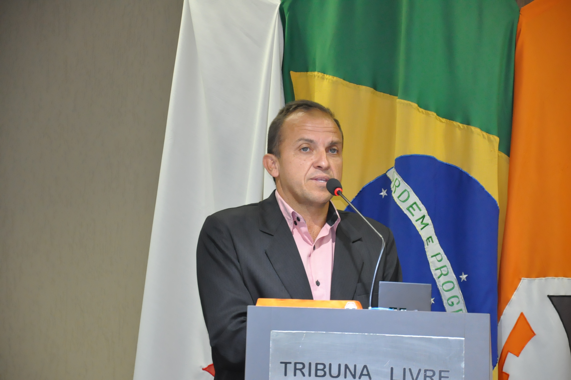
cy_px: 190
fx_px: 2495
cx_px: 286
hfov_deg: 13.1
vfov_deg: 8.7
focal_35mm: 158
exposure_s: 1/60
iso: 2000
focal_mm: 105
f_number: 5.6
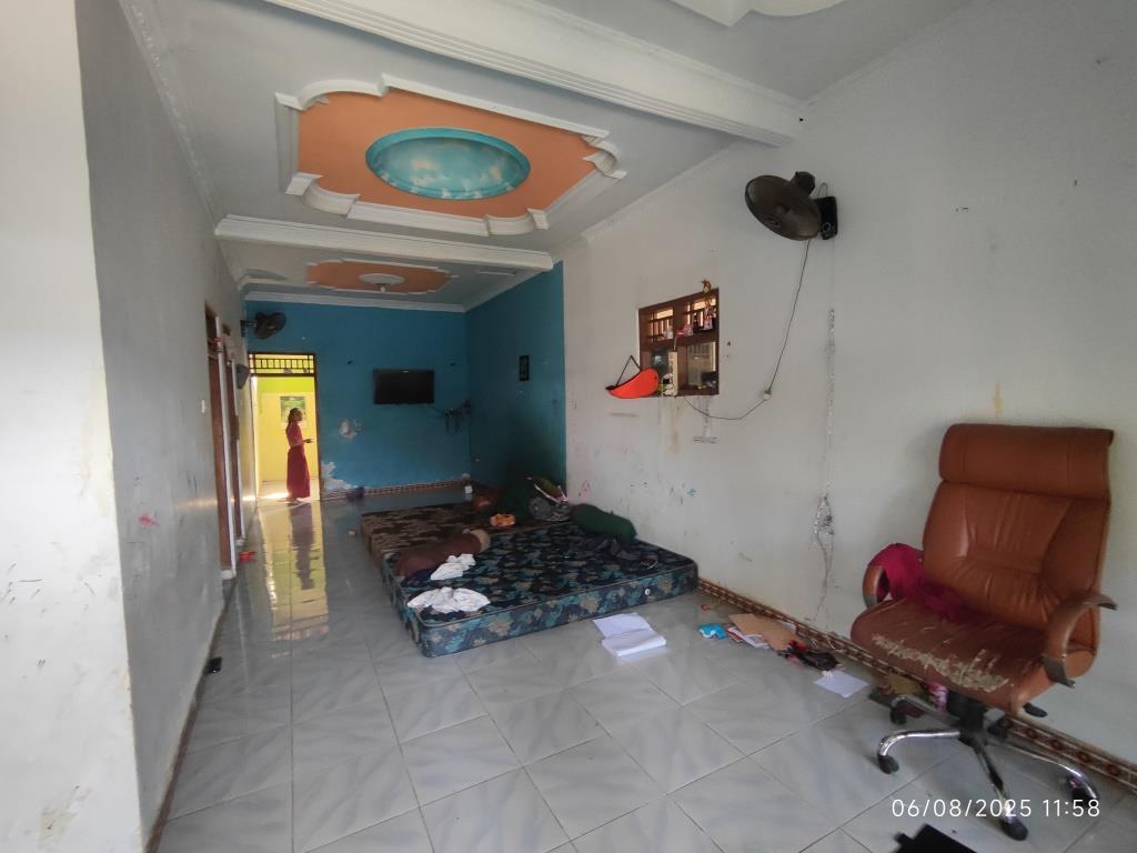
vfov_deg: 78.1
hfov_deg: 94.5
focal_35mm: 16
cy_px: 426
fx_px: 526
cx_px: 568
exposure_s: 1/33.3
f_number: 2.4
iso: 352
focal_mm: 2.13
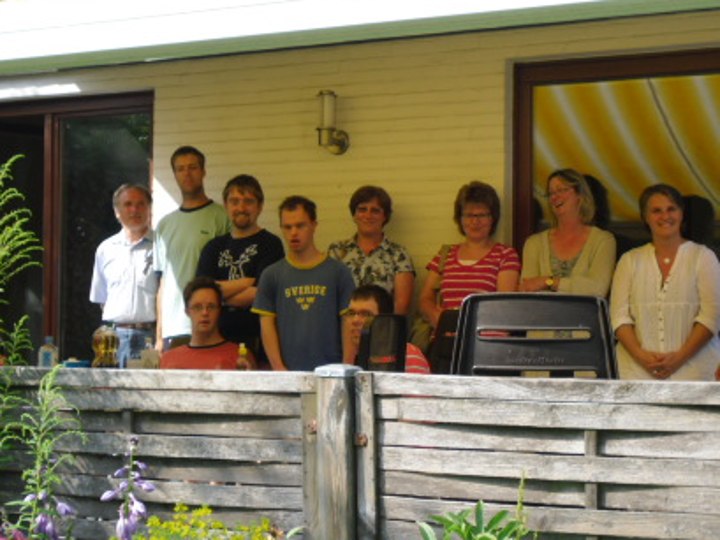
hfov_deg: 26.9
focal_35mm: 72
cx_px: 481
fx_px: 1498
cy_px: 257
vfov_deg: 20.4
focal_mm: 8.2
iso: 100
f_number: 4.3
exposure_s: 1/200
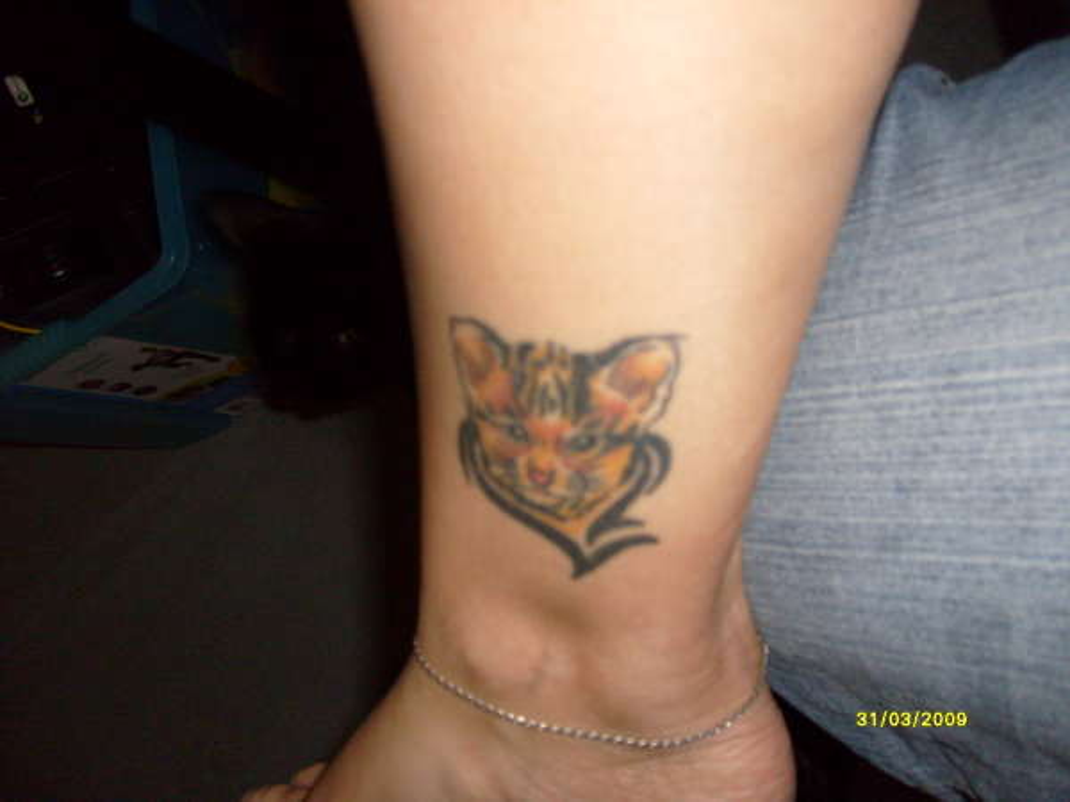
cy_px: 401
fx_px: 1082
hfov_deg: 52.6
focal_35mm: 35
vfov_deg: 40.7
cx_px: 535
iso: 100
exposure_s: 1/45
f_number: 2.8
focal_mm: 5.8
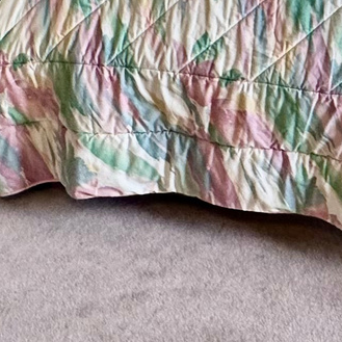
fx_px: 861
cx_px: 306
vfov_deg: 17.2
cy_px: -320
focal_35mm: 77
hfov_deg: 22.0
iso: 200
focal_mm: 2.22
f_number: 2.2
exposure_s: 1/120
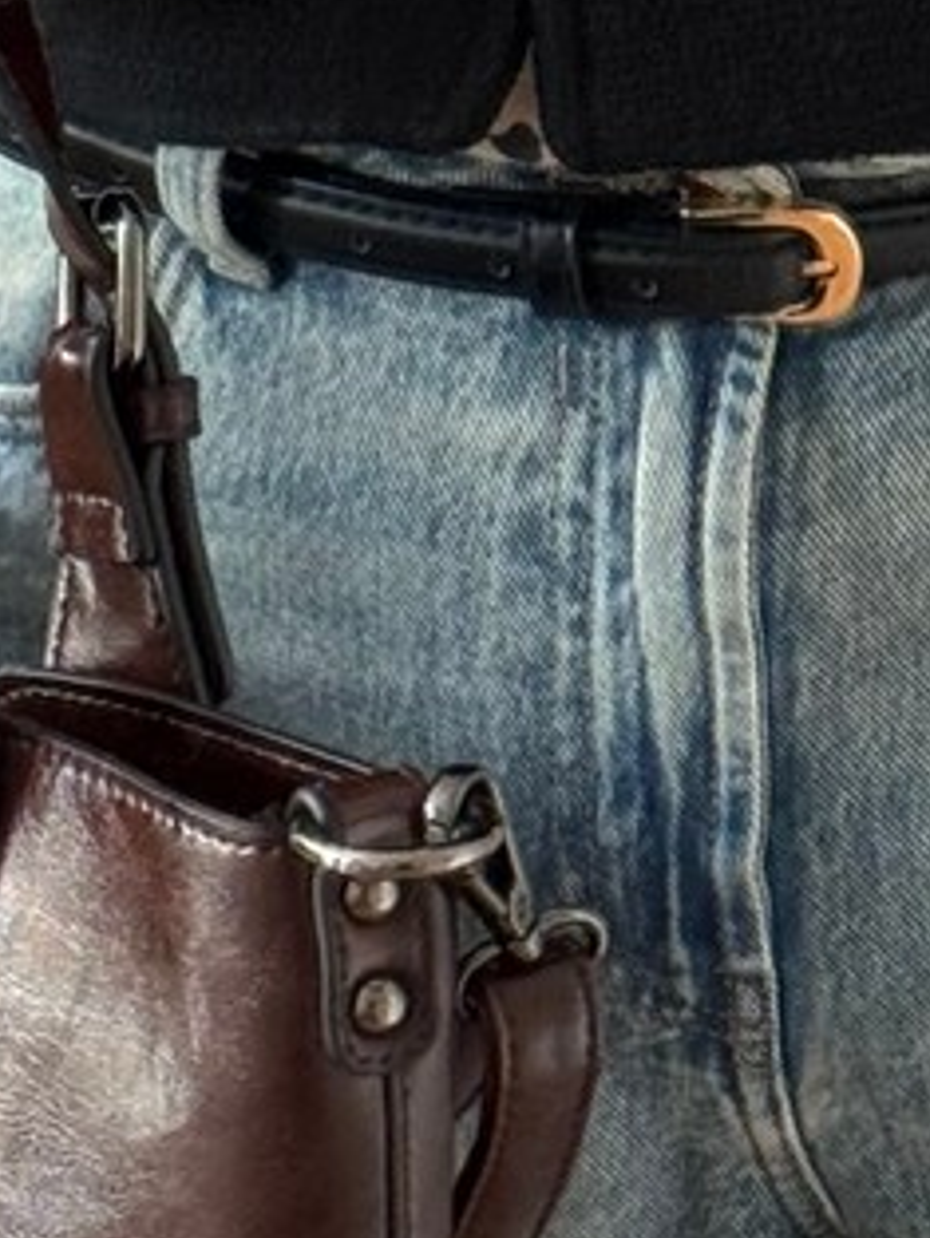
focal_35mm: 221
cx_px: 566
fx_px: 7911
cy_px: 1899
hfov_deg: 6.7
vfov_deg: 8.7
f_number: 1.78
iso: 320
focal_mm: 6.76
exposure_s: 1/40
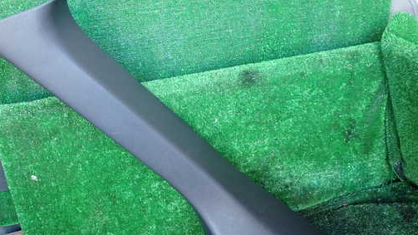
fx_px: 432
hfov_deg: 51.3
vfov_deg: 30.4
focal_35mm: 39
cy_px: 140
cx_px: 171
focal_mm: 5.4
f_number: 2.3
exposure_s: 1/30
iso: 400
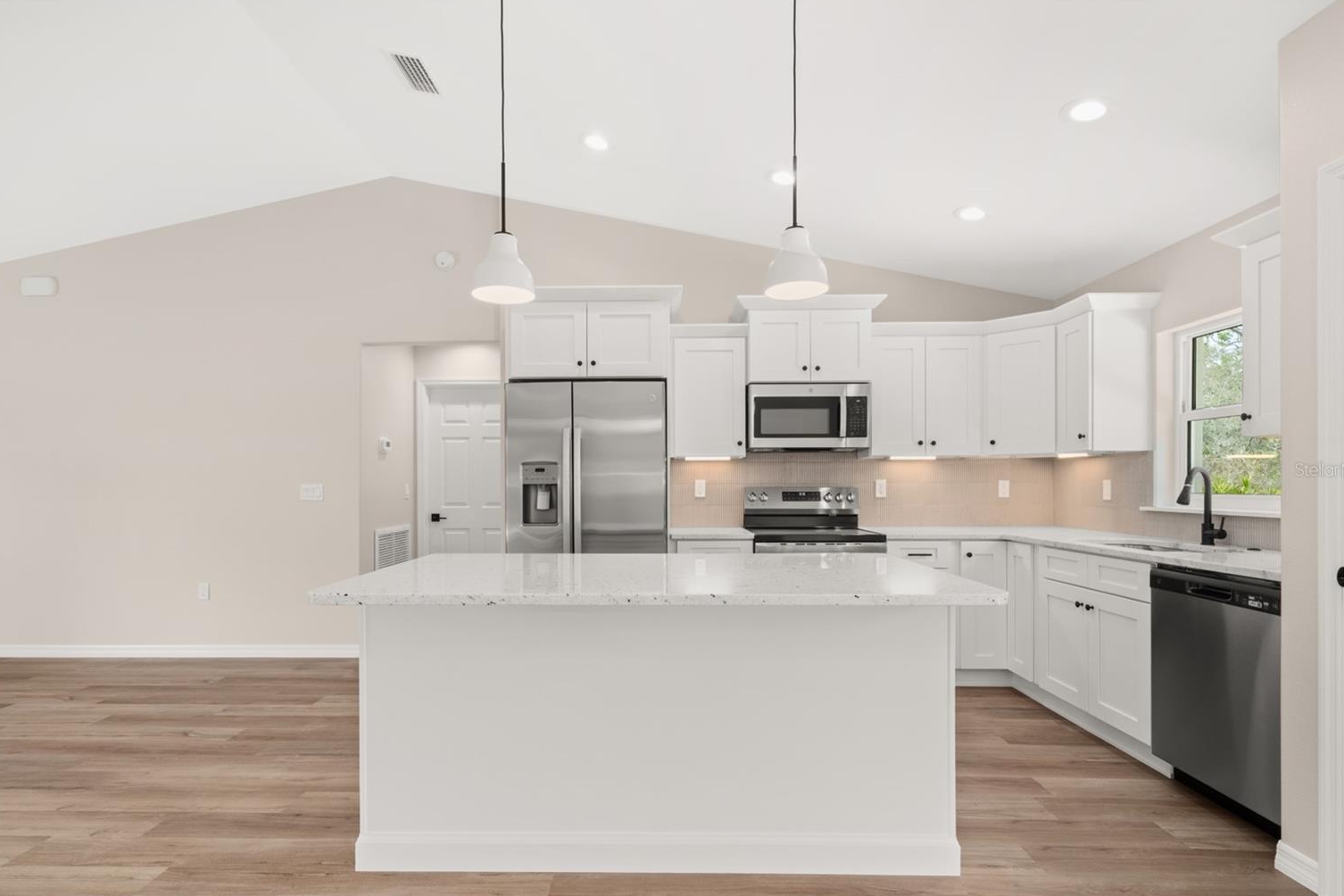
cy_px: 469
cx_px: 660
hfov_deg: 93.3
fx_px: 635
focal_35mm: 17
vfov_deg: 70.4
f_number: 11
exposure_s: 1/6
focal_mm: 16
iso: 400
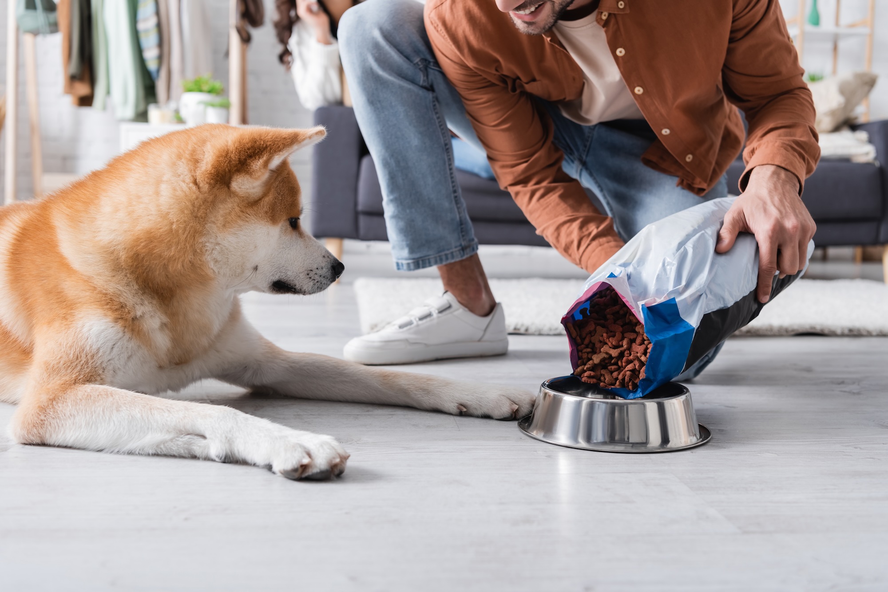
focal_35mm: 42
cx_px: 444
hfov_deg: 46.4
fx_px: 1036
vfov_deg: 31.9
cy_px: 296
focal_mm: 42
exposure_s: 1/200
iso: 125
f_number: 4
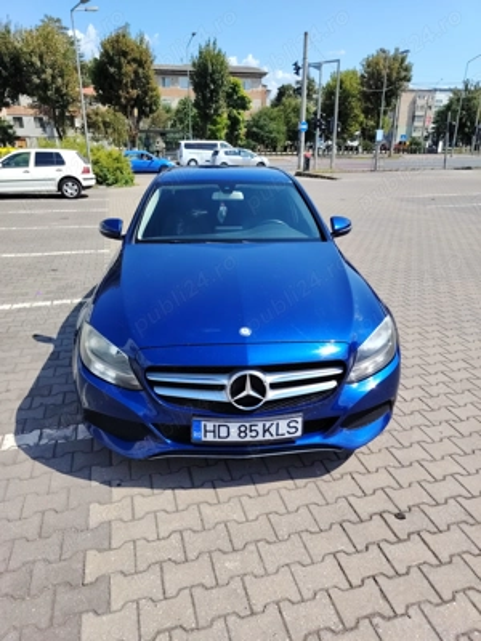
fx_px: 445
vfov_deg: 71.6
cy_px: 320
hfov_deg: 56.8
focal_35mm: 24
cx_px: 240
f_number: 1.75
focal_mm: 5.25
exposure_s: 1/640
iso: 100
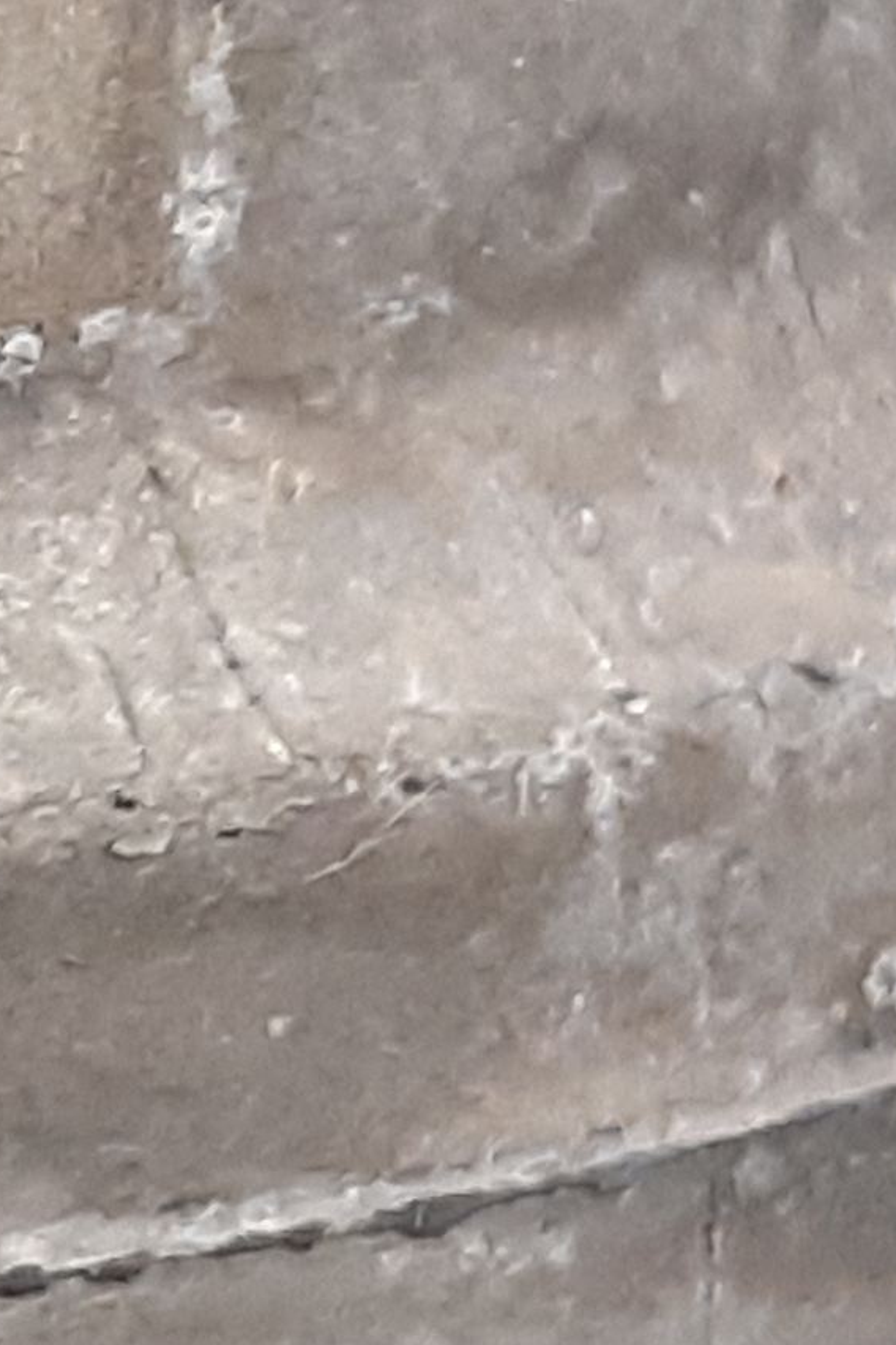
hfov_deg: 18.3
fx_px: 2426
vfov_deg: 30.8
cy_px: 477
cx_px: -502
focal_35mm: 65
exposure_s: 1/50
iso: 250
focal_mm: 3.93
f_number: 1.7
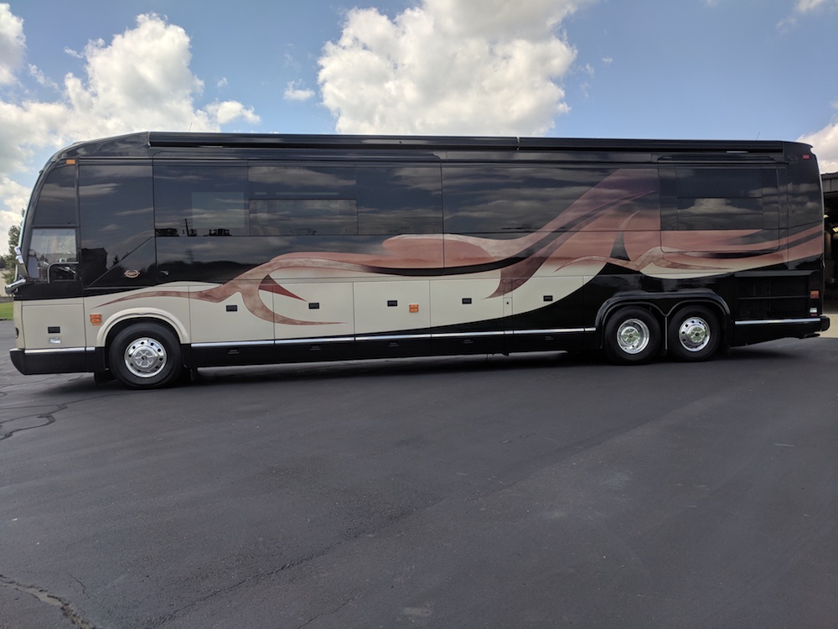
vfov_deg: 53.1
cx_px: 419
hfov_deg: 67.3
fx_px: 629
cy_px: 314
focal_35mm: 26
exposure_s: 1/1938
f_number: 2
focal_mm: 4.67
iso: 51
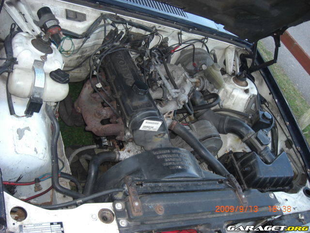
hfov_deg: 49.0
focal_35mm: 38
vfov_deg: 37.7
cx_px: 155
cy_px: 116
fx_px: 340
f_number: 2.8
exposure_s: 1/60
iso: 100
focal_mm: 7.9
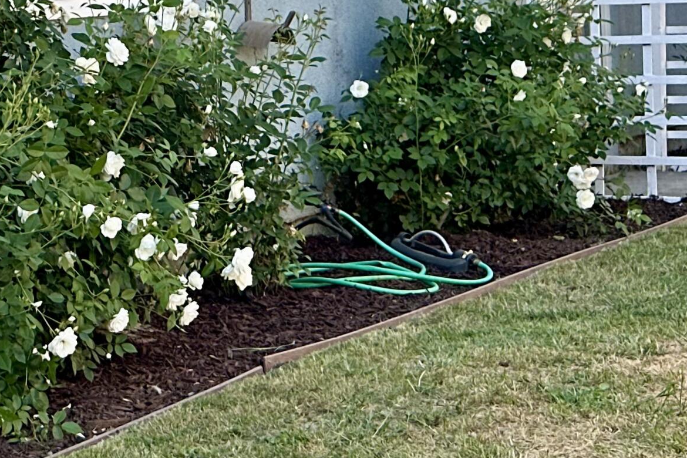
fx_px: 2442
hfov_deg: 15.9
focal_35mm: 128
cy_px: 58
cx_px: 169
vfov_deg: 10.7
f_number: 1.78
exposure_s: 1/538
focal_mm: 6.86
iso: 64
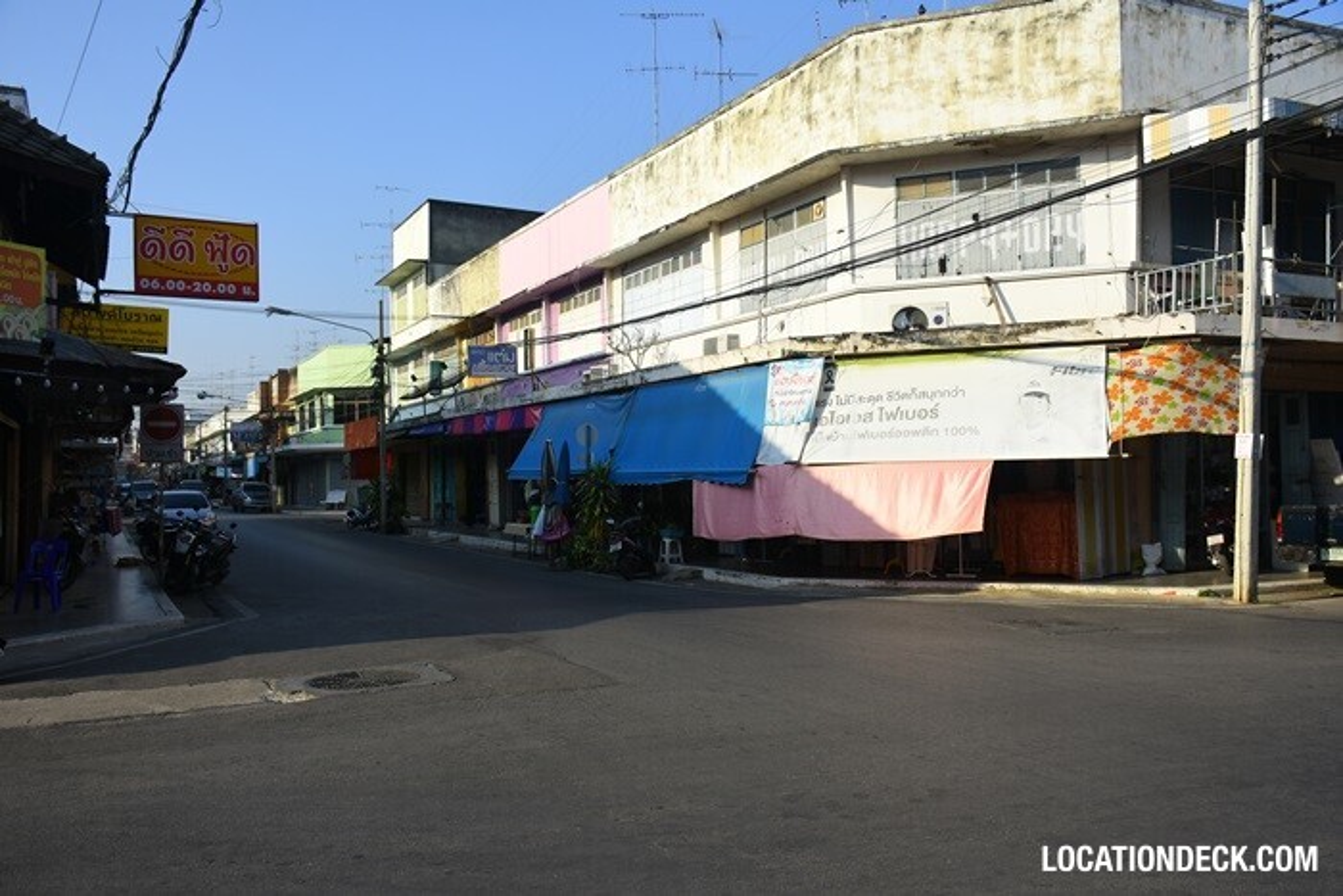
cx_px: 672
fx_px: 1007
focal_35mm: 27
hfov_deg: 67.4
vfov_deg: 47.9
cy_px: 448
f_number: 5.6
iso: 125
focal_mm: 18
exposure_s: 1/640
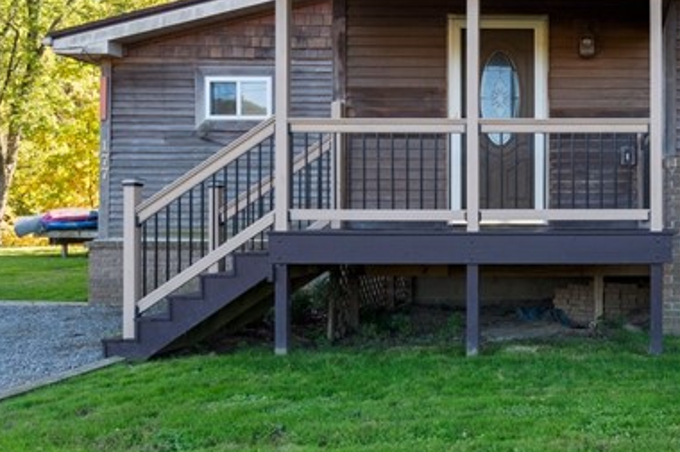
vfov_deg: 33.4
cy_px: 239
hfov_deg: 44.9
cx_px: 588
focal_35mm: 40
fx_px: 755
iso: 50
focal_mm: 14
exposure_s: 1/15
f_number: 11
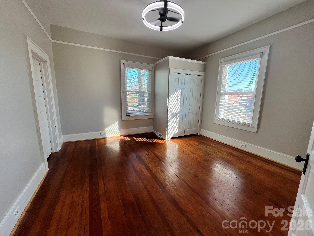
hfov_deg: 106.2
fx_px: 118
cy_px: 118
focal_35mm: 13
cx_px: 157
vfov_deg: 89.9
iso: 32
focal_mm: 1.57
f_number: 1.8
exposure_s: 1/99
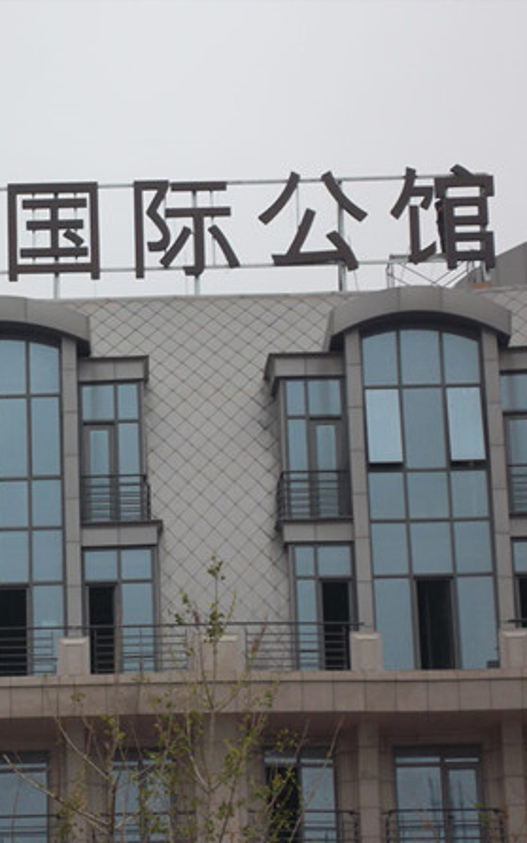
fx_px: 3537
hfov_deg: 8.5
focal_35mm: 154
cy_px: 422
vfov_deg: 13.6
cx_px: 91
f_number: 5
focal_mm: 19.6
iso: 80
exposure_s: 1/210
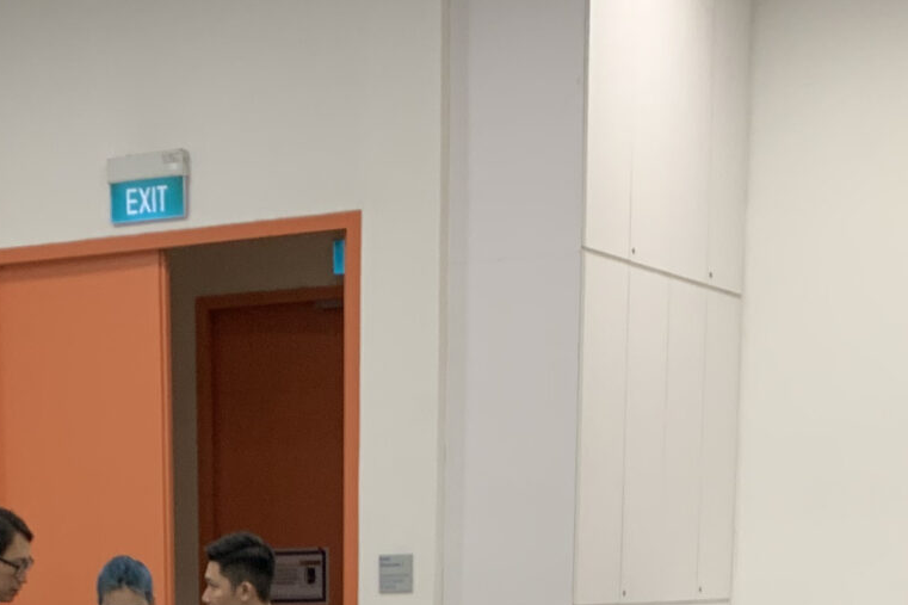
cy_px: 1106
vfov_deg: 13.4
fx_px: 2295
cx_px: 173
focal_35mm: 91
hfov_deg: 22.1
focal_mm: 4.25
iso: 100
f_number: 1.8
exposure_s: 1/61
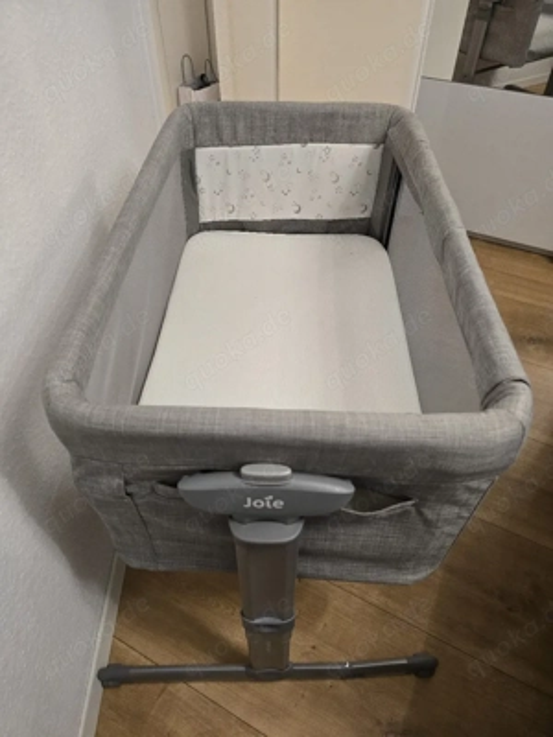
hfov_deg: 58.9
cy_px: 368
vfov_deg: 73.9
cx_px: 276
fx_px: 490
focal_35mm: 23
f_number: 1.7
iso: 640
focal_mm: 6.3
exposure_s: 1/101
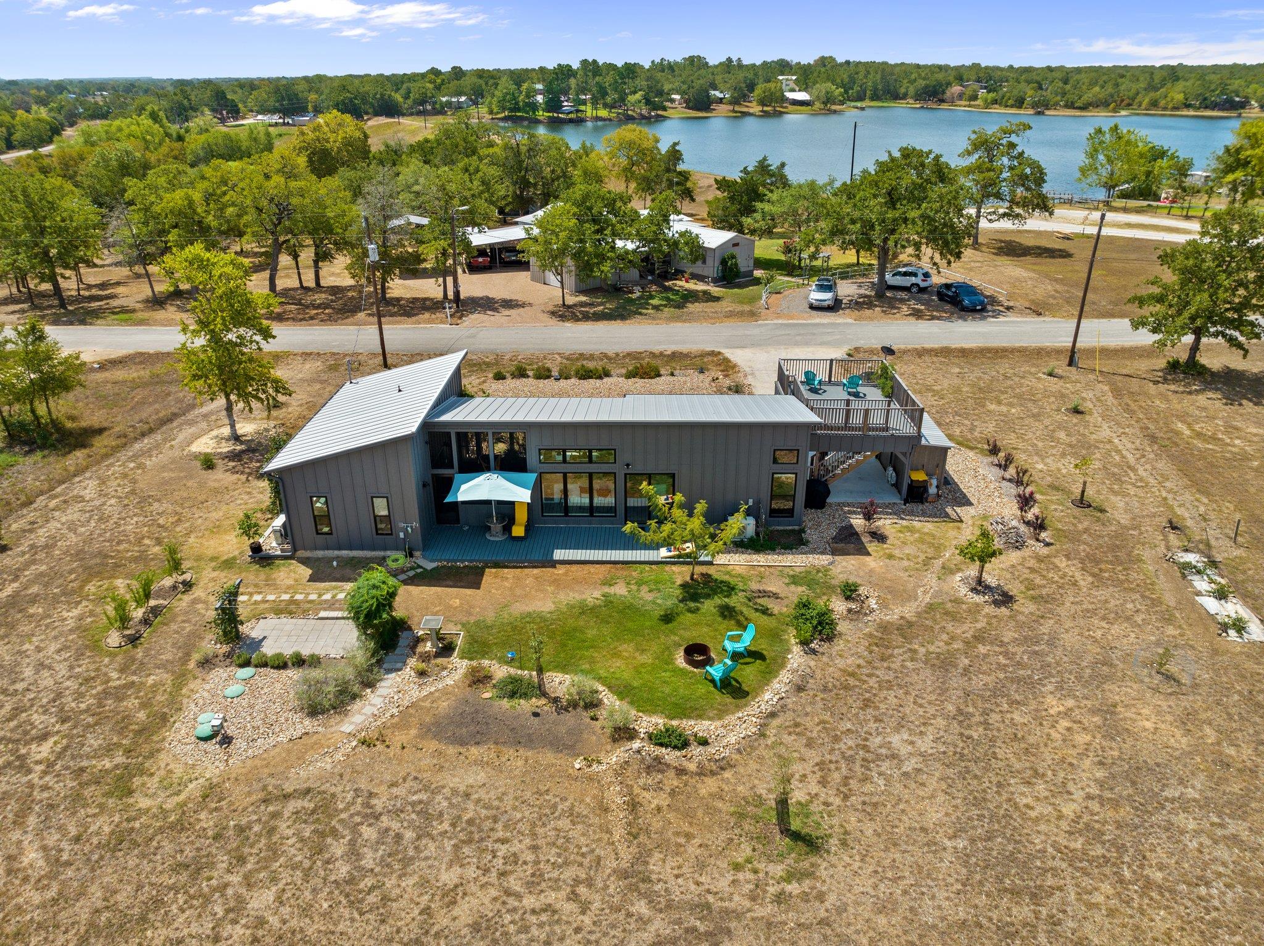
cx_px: 632
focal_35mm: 24
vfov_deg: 56.8
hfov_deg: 71.6
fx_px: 876
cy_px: 473
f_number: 2.8
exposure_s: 1/2000
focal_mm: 12.29
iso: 100
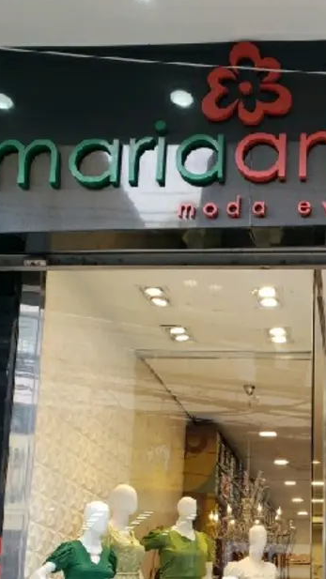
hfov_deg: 21.7
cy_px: 486
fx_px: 815
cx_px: 340
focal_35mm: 53
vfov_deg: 37.4
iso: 80
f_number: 2.4
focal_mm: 4.3
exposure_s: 1/120
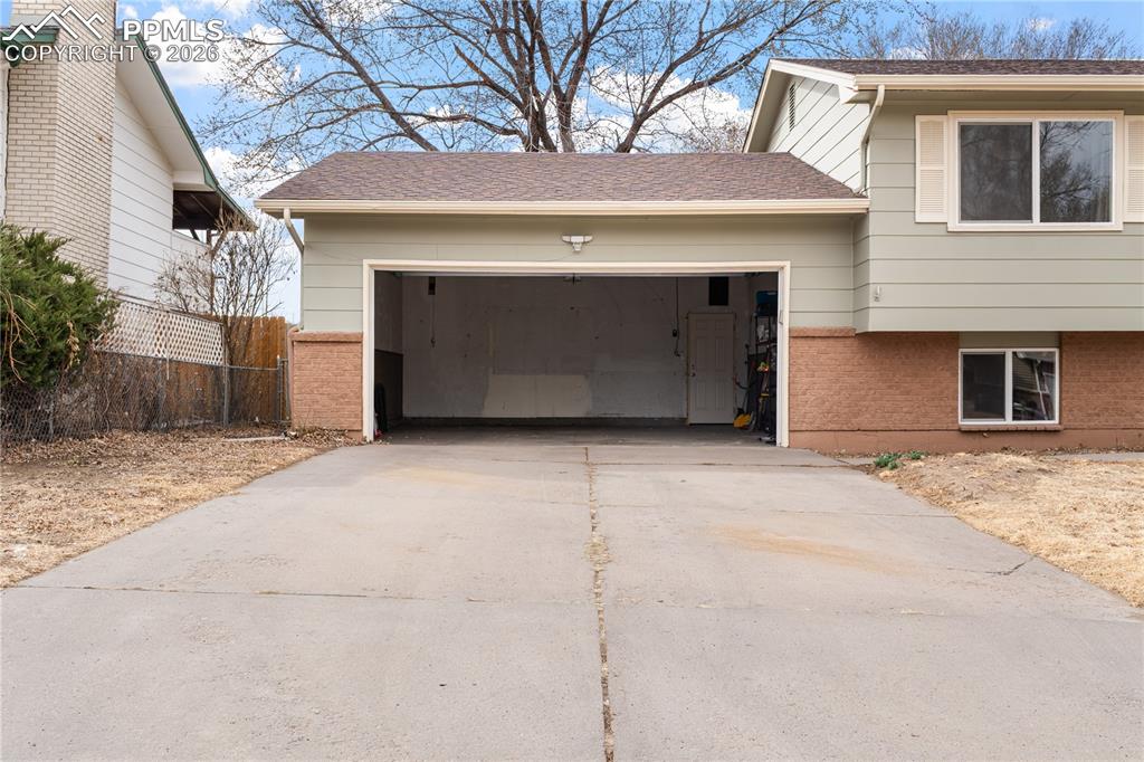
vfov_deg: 38.6
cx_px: 572
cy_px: 381
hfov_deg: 55.5
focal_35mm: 34
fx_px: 1086
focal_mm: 22.8
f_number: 8
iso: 100
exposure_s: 1/50
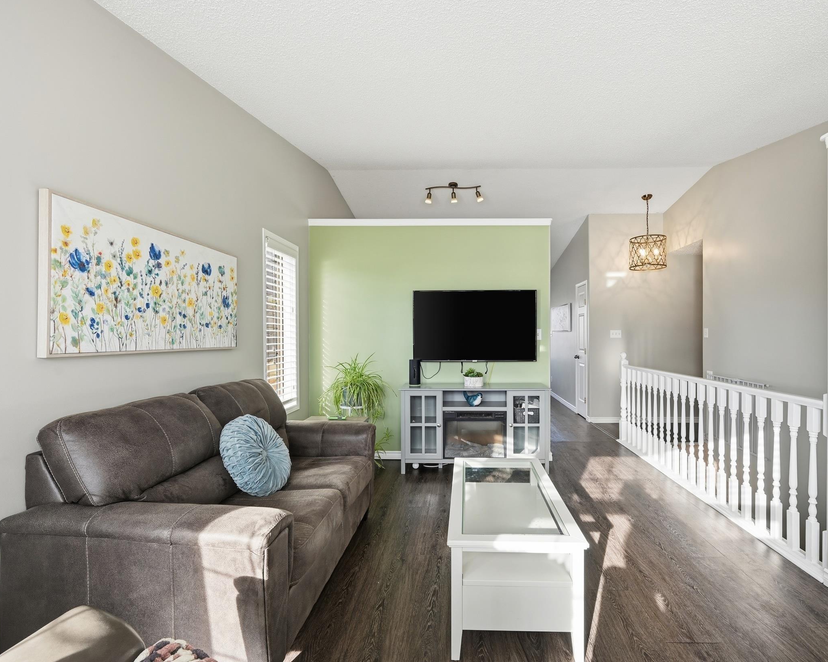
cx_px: 455
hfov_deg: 92.8
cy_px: 333
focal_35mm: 16
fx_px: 392
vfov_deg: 80.4
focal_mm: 14
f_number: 8
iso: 100
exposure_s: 1/100
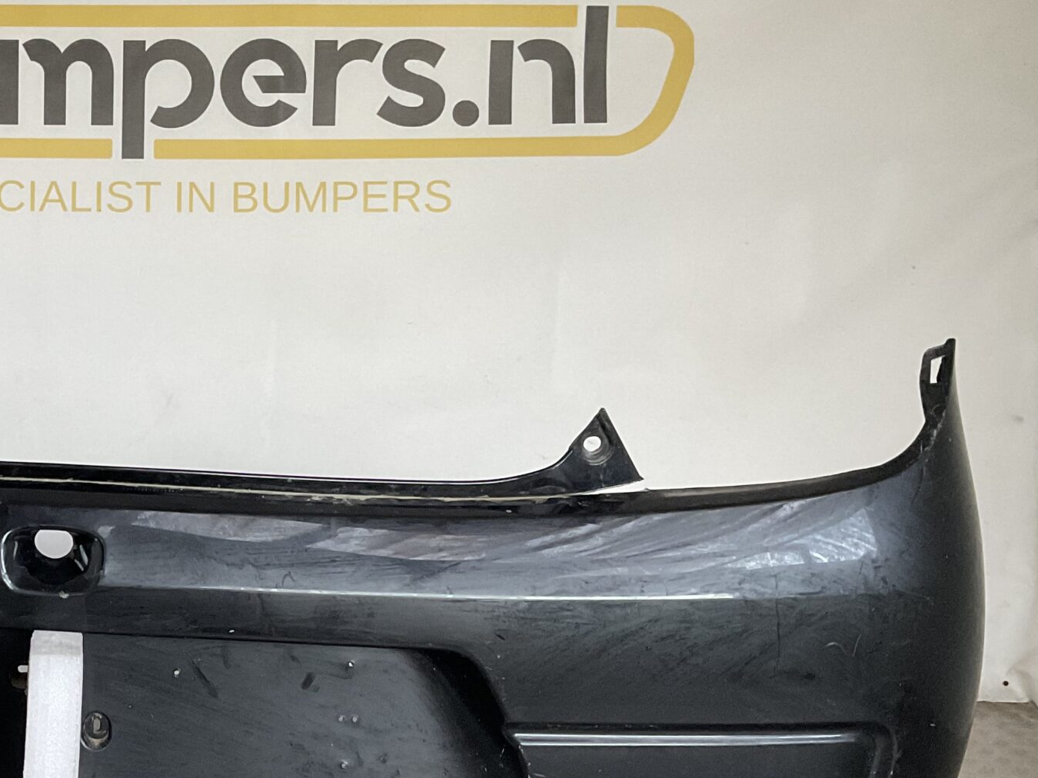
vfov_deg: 26.4
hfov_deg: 32.8
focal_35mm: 55
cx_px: 62
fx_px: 1649
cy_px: 530
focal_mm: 3
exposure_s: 1/50
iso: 125
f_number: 1.8
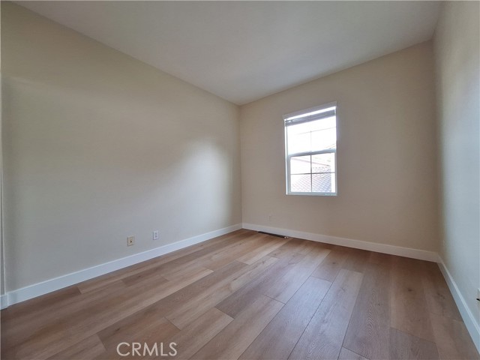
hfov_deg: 106.2
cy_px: 180
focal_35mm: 13
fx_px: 180
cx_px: 240
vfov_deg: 89.9
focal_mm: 1.74
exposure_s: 1/40
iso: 100
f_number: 2.2
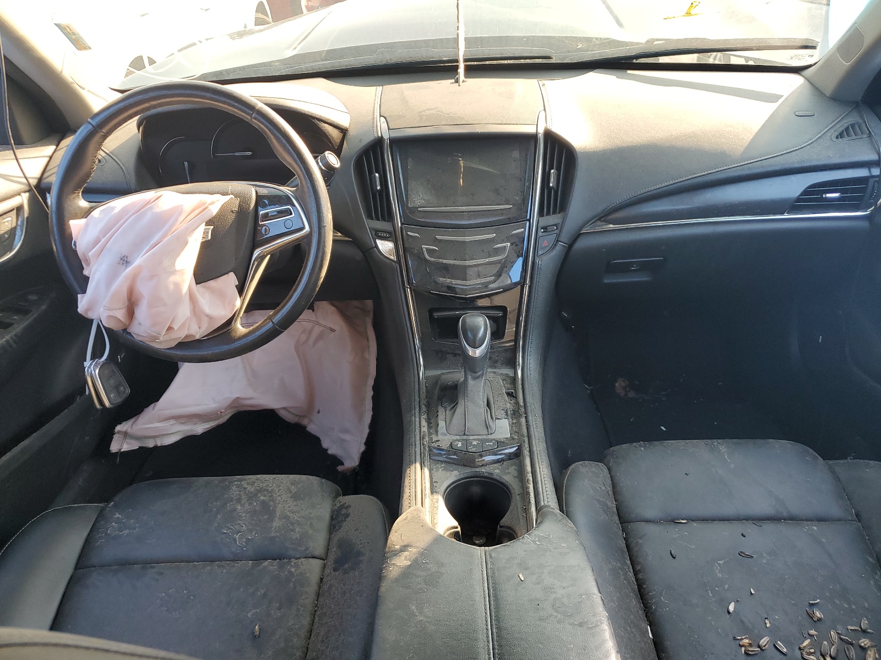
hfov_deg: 67.3
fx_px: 662
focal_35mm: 26
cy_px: 330
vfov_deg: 53.1
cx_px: 440
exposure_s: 1/120
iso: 55
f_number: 1.5
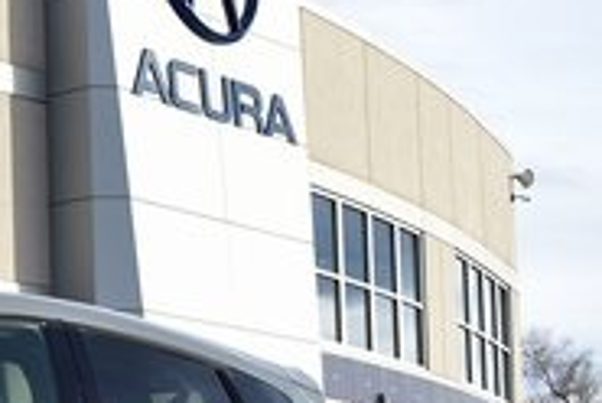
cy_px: 416
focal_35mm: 135
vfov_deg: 10.1
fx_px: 2261
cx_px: -319
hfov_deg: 14.1
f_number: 5.6
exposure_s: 1/125
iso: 100
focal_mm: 26
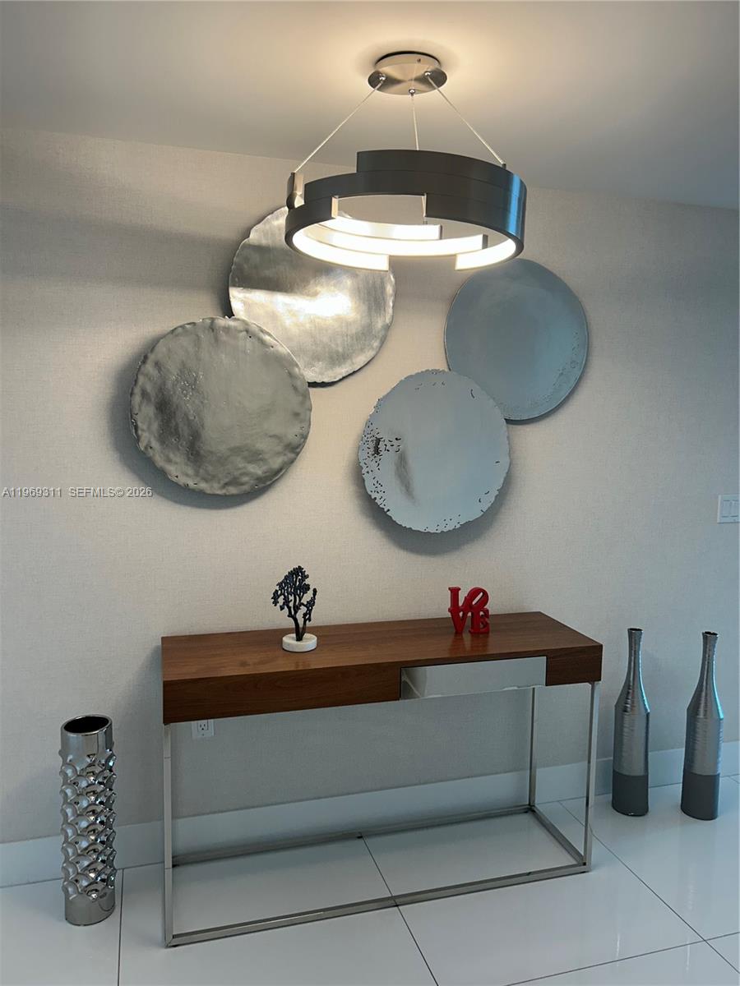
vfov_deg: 67.3
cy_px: 493
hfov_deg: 53.1
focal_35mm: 26
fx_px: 741
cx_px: 370
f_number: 1.5
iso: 64
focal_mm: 5.7
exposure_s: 1/120
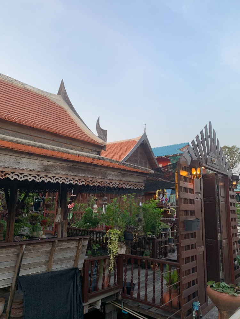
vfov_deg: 67.3
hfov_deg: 53.1
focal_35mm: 26
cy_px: 160
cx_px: 120
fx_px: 240
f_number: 1.8
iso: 40
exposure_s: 1/122
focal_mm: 4.25
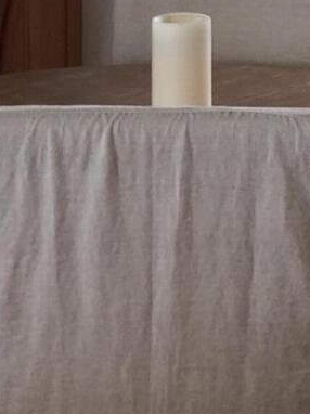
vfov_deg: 13.0
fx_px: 1817
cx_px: 201
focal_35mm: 152
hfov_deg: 9.7
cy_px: 122
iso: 32
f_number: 2.2
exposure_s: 1/60
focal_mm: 4.15
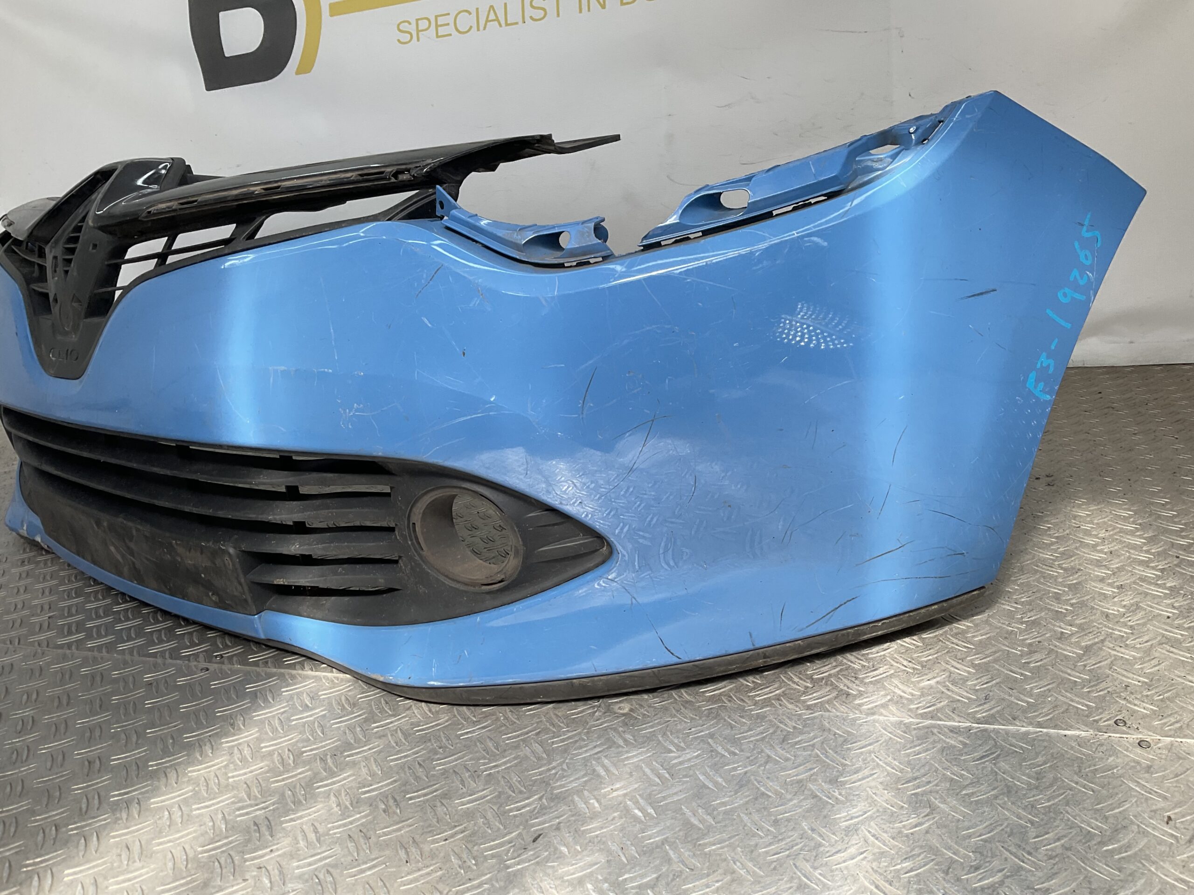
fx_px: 1000
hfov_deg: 61.7
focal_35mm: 29
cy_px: 448
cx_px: 597
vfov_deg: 48.2
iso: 16
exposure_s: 1/291
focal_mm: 3
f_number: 1.8
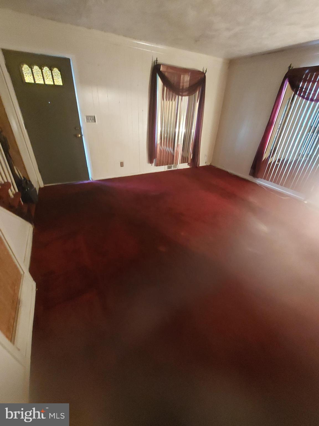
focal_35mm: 13
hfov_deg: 89.9
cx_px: 160
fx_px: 160
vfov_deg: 106.2
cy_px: 213
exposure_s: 1/10
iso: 640
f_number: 2.2
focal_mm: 1.74
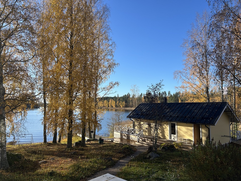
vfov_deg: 53.1
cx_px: 120
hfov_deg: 67.3
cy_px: 90
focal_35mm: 26
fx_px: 181
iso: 50
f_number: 1.5
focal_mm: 5.7
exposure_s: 1/2457
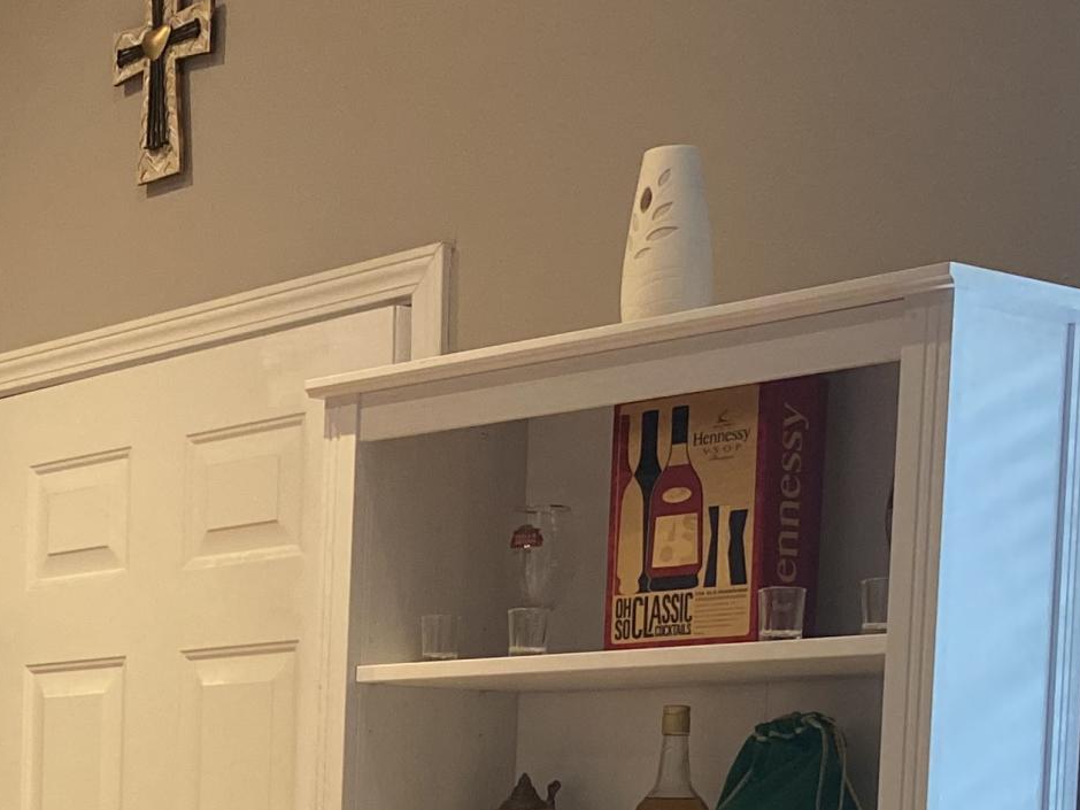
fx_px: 2590
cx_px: -344
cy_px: 1054
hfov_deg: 21.2
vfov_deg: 16.8
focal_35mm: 83
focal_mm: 4.25
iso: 250
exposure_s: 1/60
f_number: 1.8
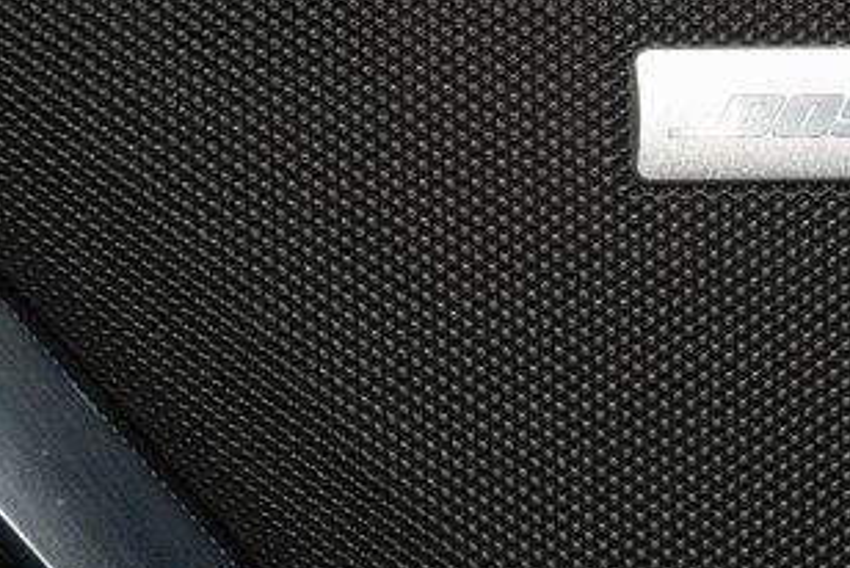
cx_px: 833
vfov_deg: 6.3
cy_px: 92
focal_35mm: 218
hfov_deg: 9.4
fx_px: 5152
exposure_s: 1/125
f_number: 8
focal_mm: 70
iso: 100
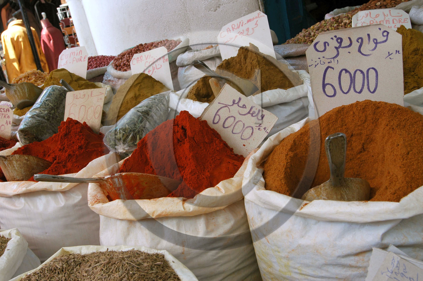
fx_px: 423
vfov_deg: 36.8
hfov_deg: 53.2
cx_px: 212
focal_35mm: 36
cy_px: 140
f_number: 8
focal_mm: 24
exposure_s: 1/60
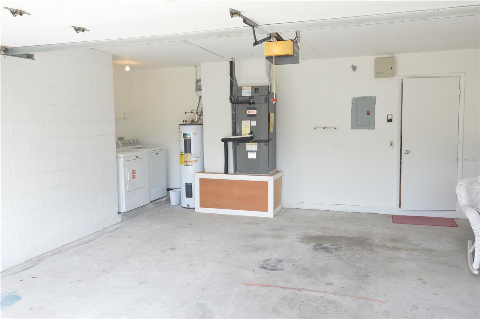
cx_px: 240
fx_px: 400
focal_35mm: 30
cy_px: 160
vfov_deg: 43.5
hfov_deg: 62.0
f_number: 5.6
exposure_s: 1/125
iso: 180
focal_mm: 20
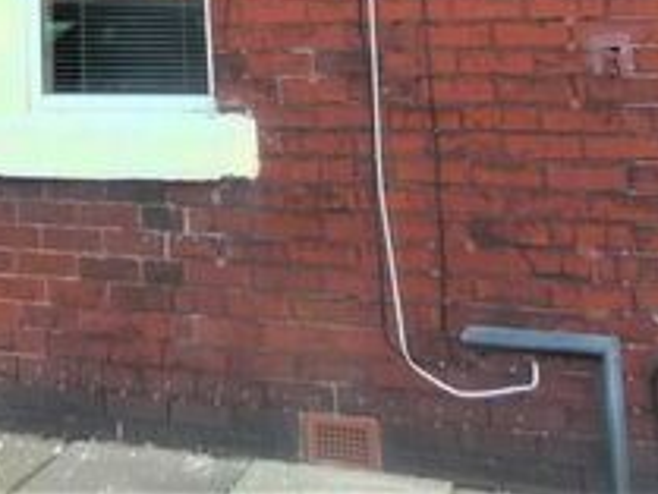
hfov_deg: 28.3
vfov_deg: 18.4
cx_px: 126
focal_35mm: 67
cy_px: -329
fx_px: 1274
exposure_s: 1/250
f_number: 2.8
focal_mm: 3.6
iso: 80
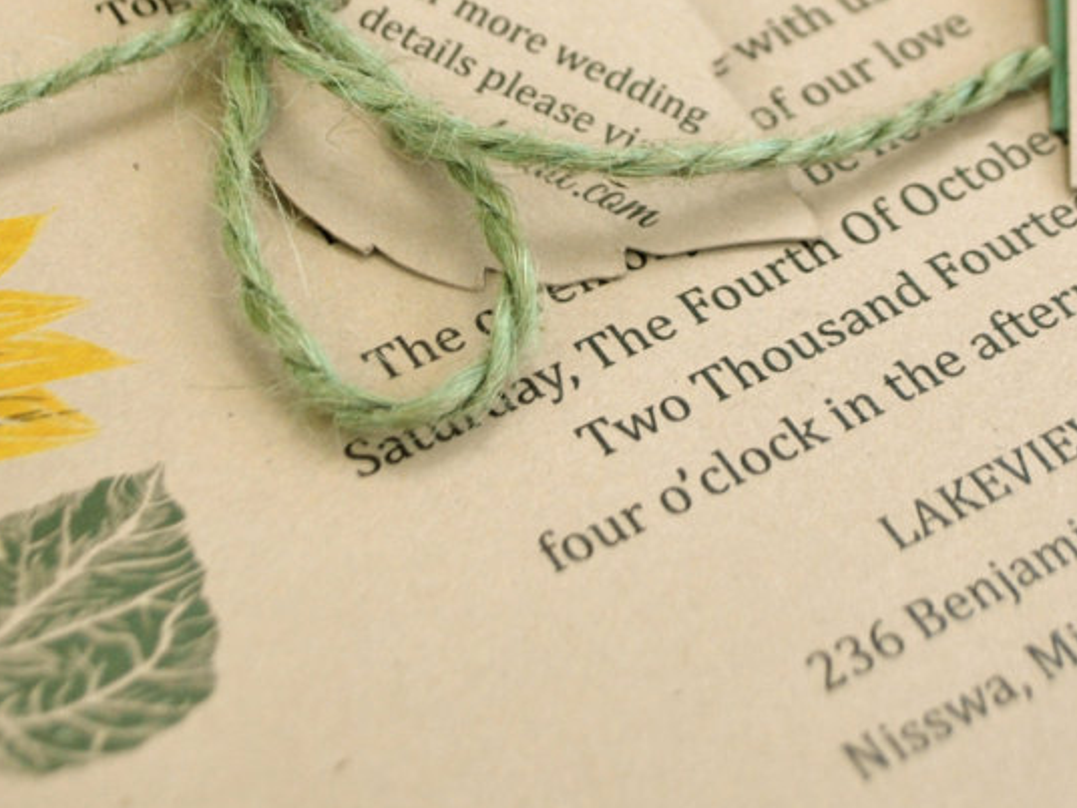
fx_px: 3018
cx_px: 611
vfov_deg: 15.0
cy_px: -10
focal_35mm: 97
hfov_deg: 20.2
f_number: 4.2
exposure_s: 1/400
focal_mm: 24
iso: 200
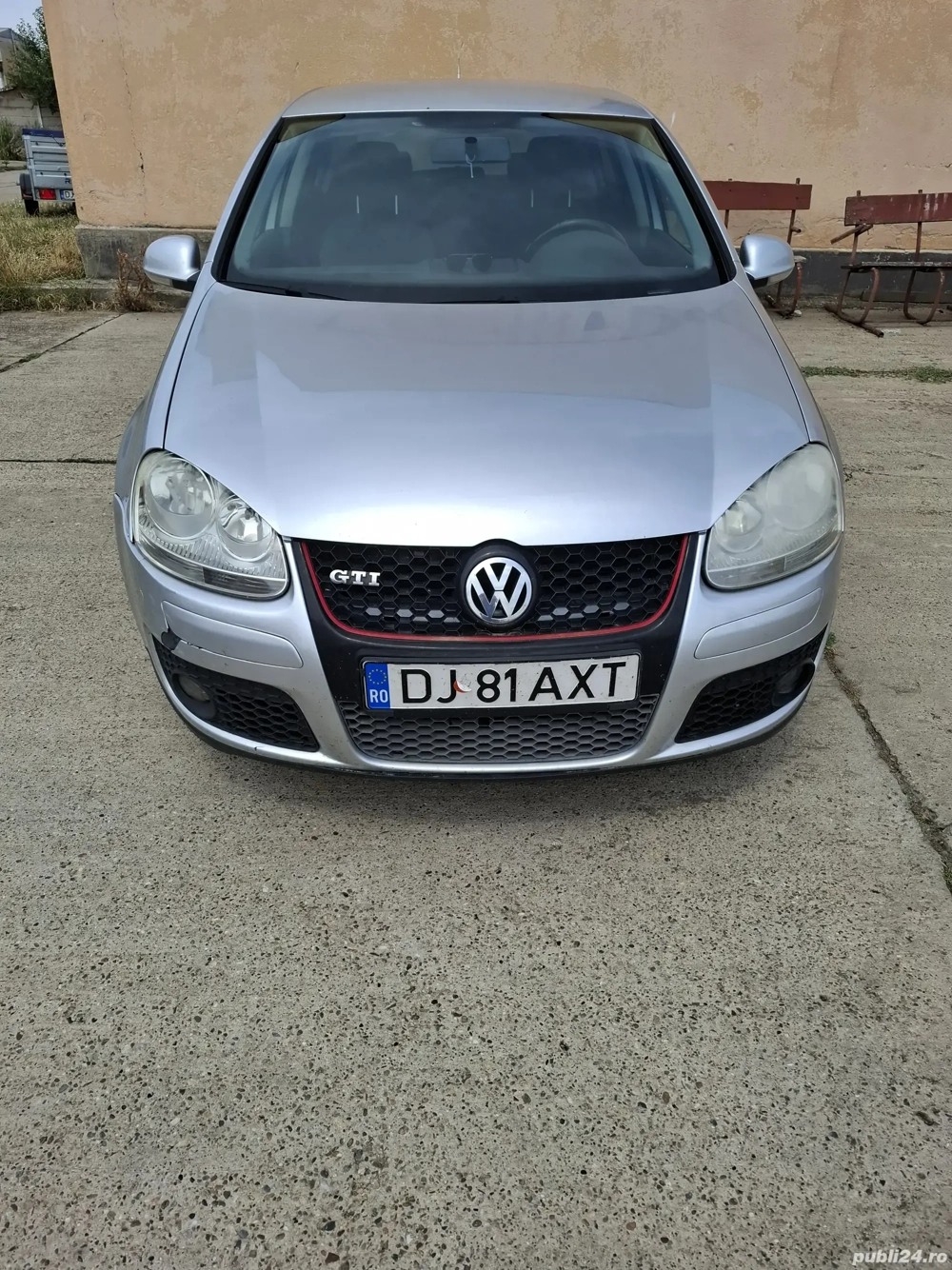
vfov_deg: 73.9
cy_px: 635
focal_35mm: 23
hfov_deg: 58.9
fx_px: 844
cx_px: 476
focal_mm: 5.54
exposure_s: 1/1439
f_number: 1.8
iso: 50
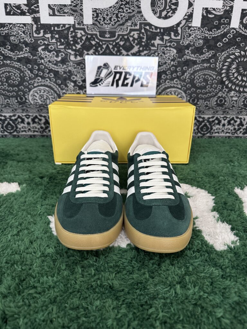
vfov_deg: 71.6
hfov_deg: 56.8
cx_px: 124
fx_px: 228
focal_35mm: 24
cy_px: 164
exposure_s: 1/60
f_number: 1.78
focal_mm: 6.86
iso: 250
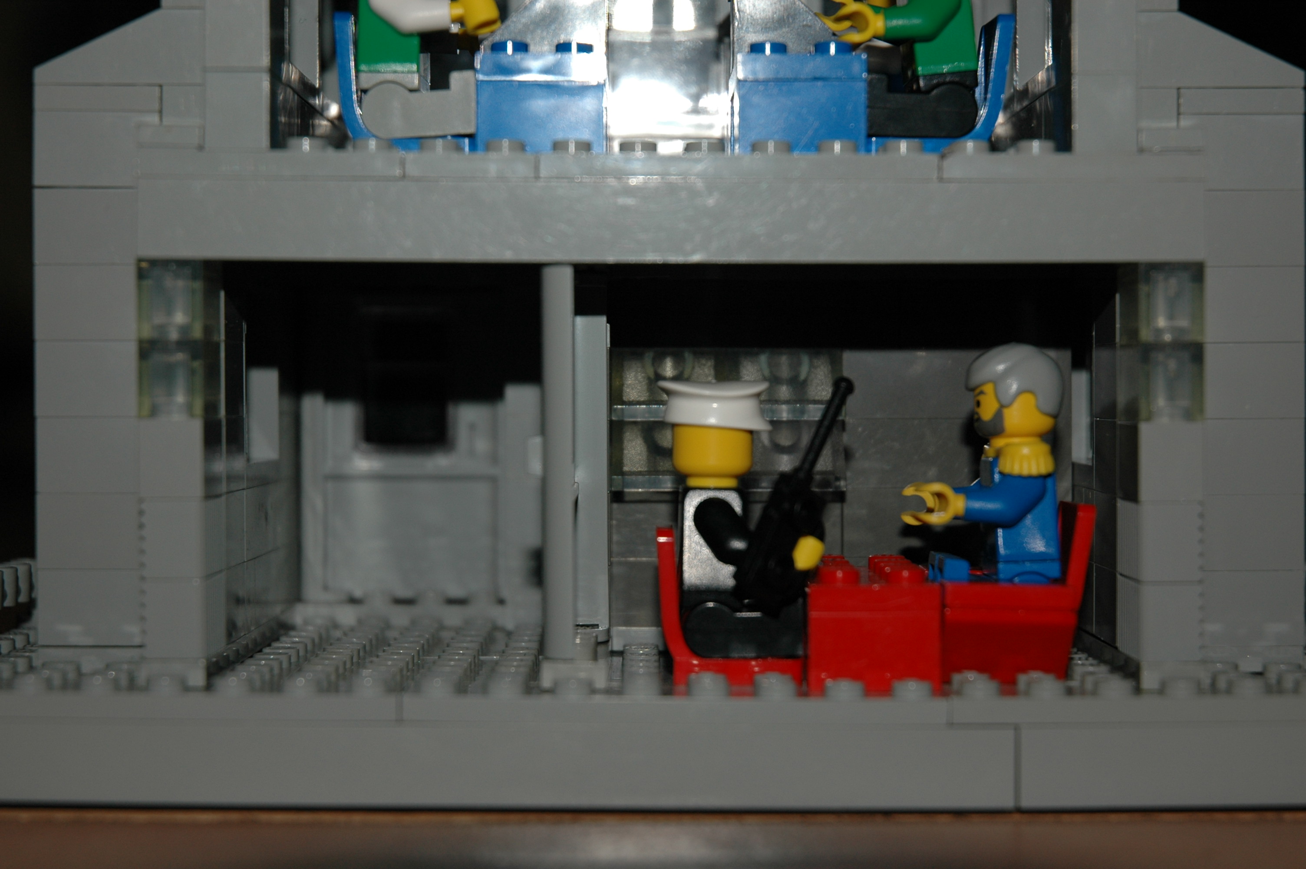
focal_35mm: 78
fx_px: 2827
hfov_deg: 26.0
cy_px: 434
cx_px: 653
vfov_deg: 17.5
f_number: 4.5
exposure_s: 1/60
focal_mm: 52
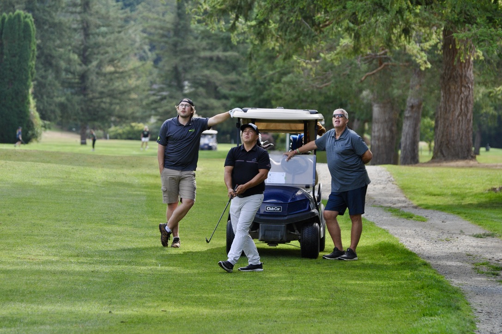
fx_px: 3238
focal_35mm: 232
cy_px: 167
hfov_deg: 8.9
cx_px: 251
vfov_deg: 5.9
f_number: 4.8
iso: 500
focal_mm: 155
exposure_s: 1/1000
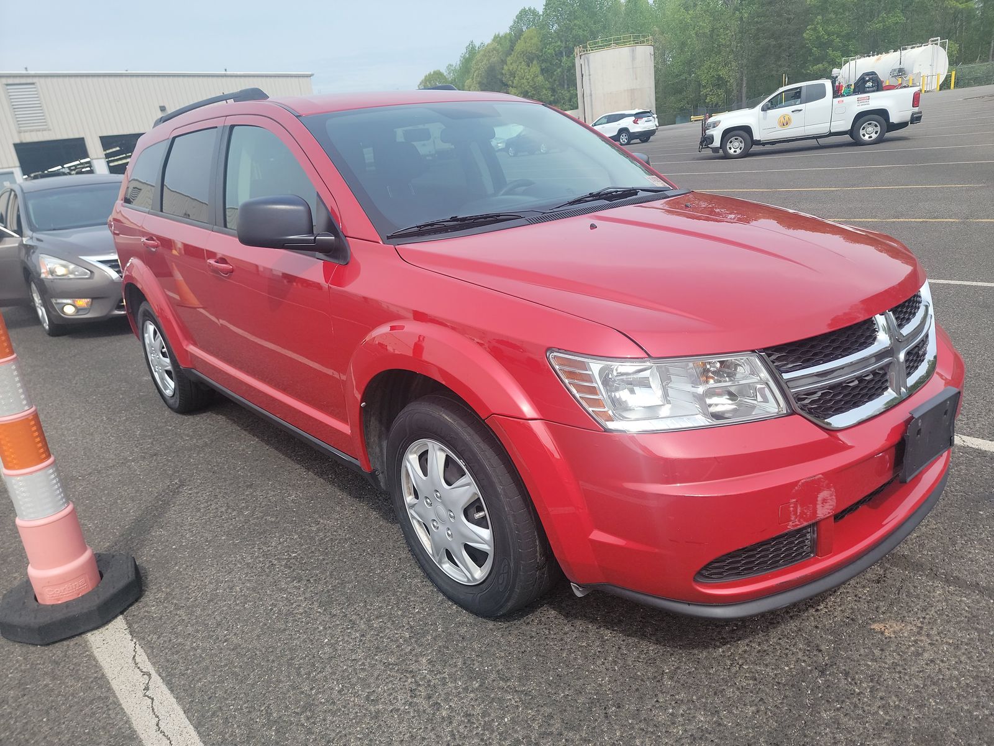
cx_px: 497
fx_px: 689
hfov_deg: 71.6
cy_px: 373
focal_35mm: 24
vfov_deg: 56.8
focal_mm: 6.7
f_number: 1.8
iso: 50
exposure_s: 1/591
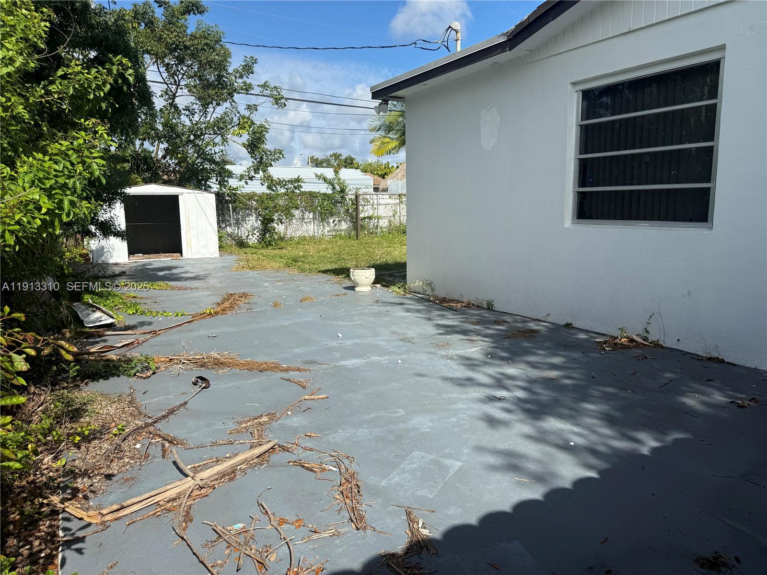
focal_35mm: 24
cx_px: 384
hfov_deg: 71.6
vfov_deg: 56.8
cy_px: 288
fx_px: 532
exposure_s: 1/5714
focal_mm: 6.76
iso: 80
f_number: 1.78
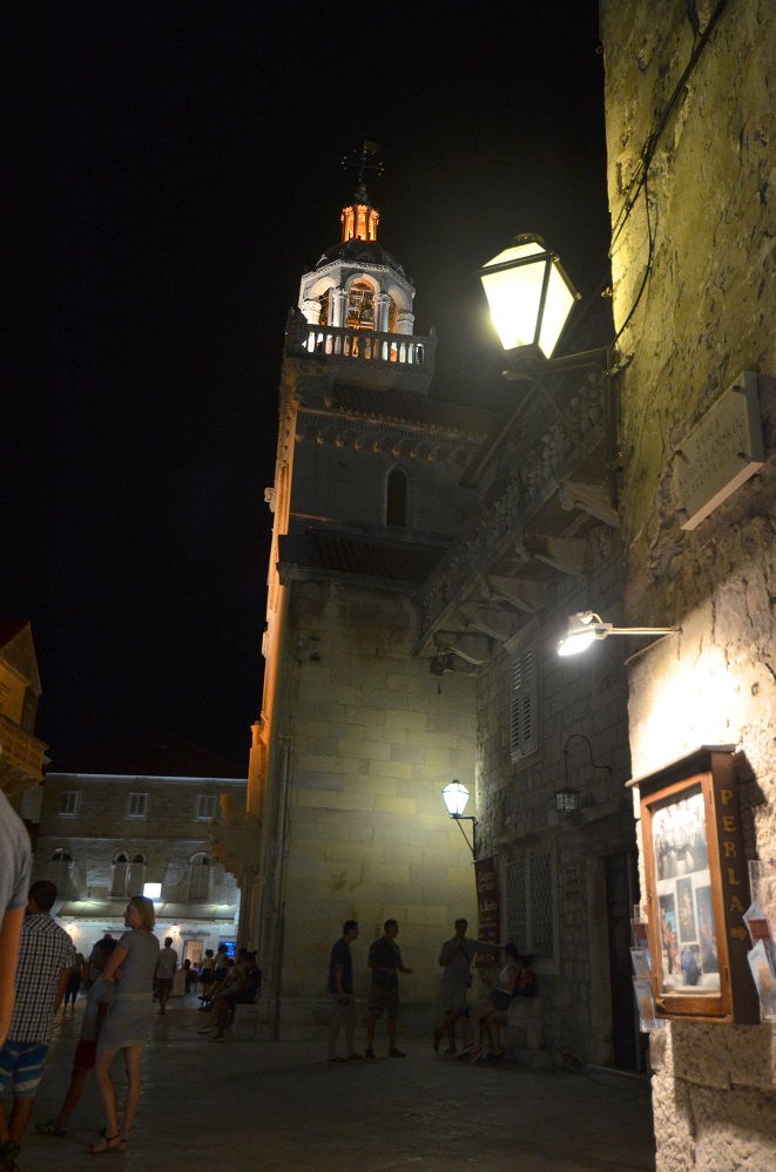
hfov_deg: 39.8
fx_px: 1073
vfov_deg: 57.3
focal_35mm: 33
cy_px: 586
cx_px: 388
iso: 1000
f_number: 4
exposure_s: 1/30
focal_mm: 22
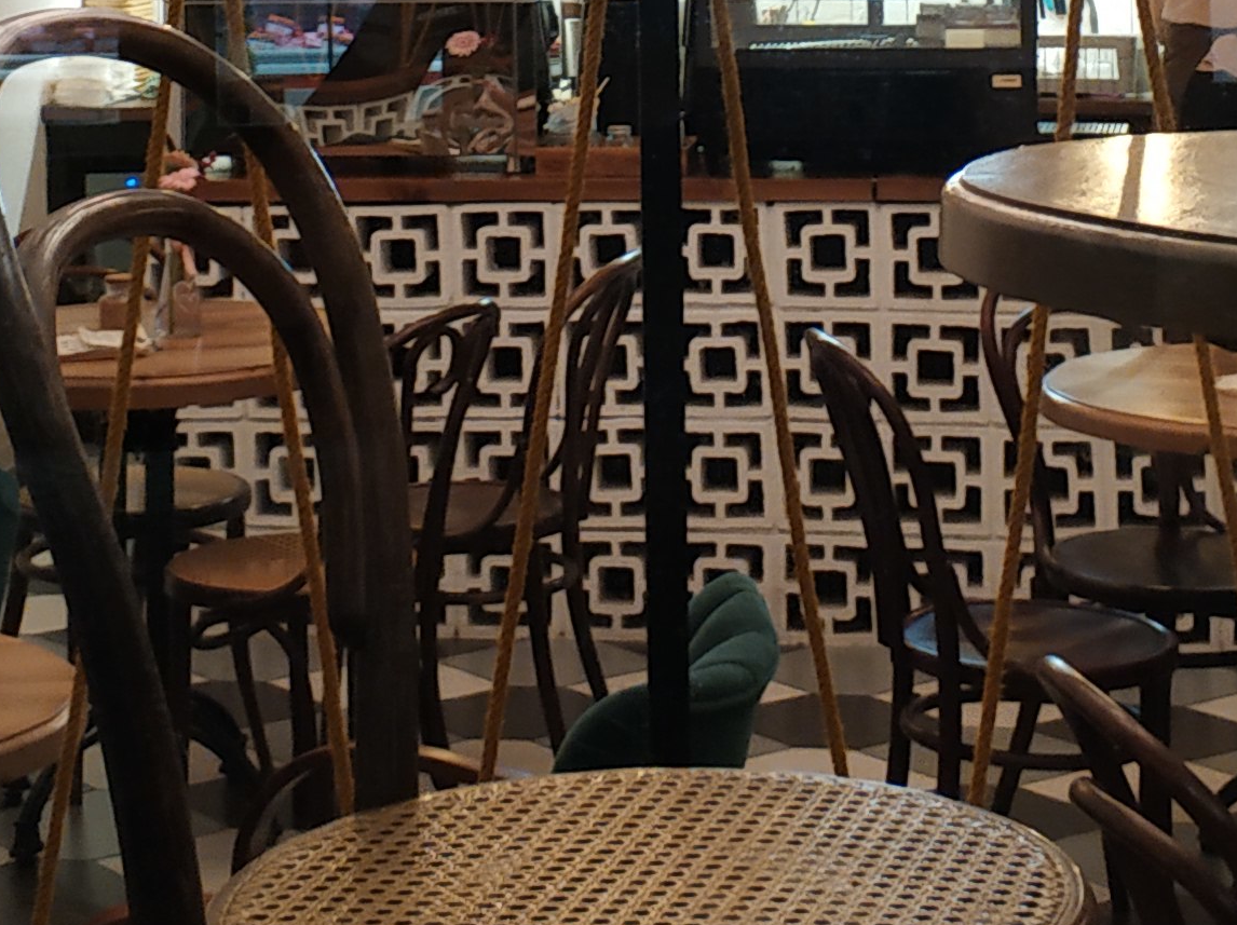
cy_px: -248
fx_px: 3391
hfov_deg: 20.7
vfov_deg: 14.9
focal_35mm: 95
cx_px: 660
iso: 826
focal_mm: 3.82
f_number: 1.8
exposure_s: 1/14
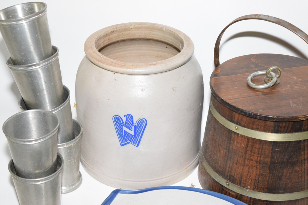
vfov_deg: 17.5
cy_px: 102
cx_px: 154
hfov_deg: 26.0
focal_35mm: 78
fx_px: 667
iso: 1250
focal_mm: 52
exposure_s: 1/60
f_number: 5.6
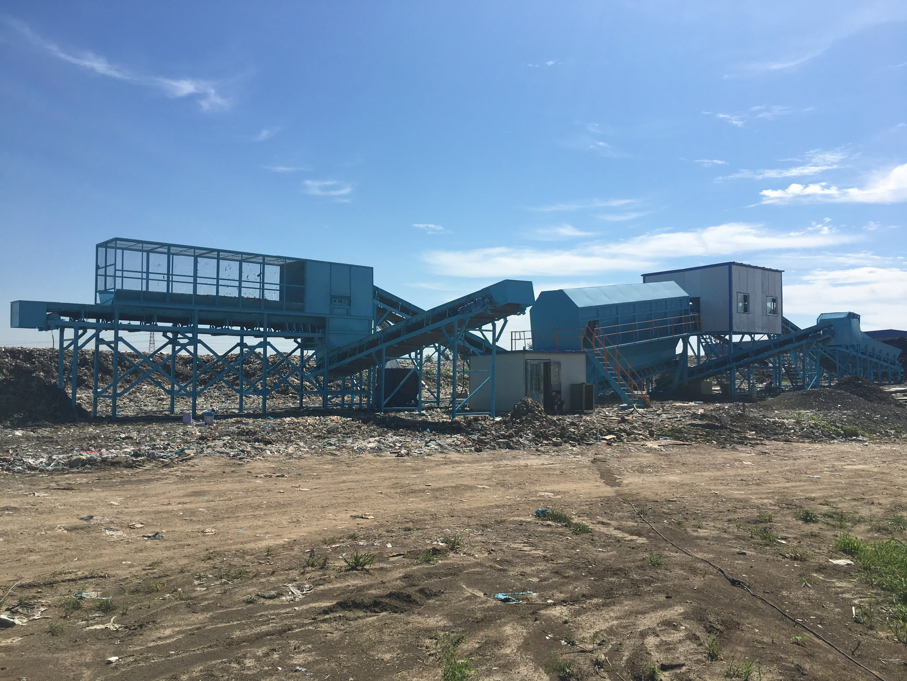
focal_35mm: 29
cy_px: 340
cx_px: 454
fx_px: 760
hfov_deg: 61.7
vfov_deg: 48.2
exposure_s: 1/2959
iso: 25
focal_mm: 4.15
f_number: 2.2
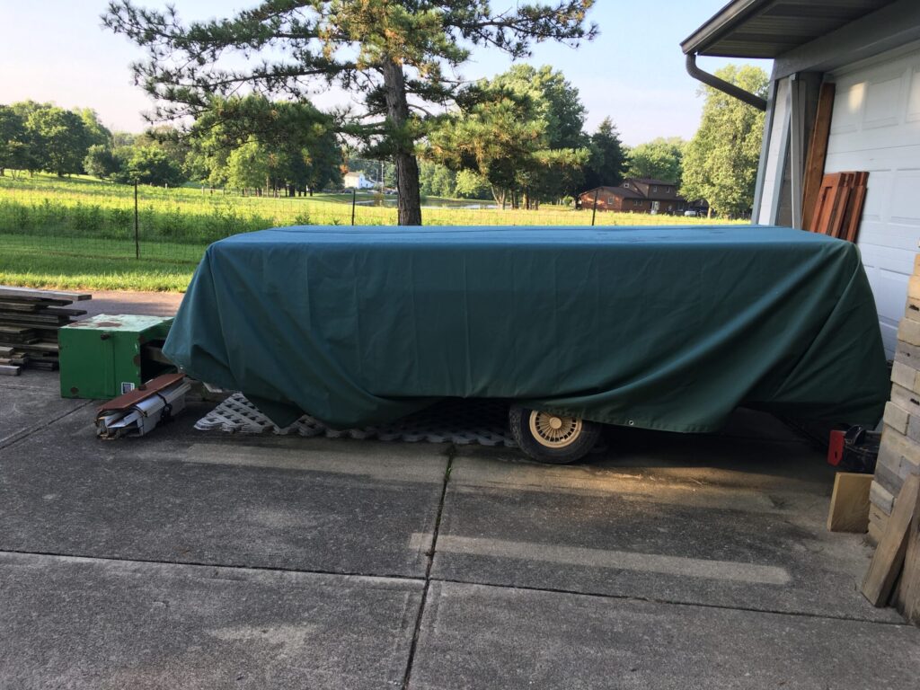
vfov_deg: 48.2
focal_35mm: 29
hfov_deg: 61.7
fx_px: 771
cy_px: 345
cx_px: 460
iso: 25
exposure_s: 1/211
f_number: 2.2
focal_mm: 4.15
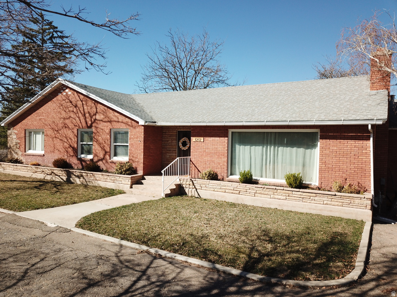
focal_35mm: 26
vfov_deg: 53.1
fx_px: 298
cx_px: 198
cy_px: 148
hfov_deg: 67.3
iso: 100
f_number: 2.2
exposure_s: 1/1227
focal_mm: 4.73
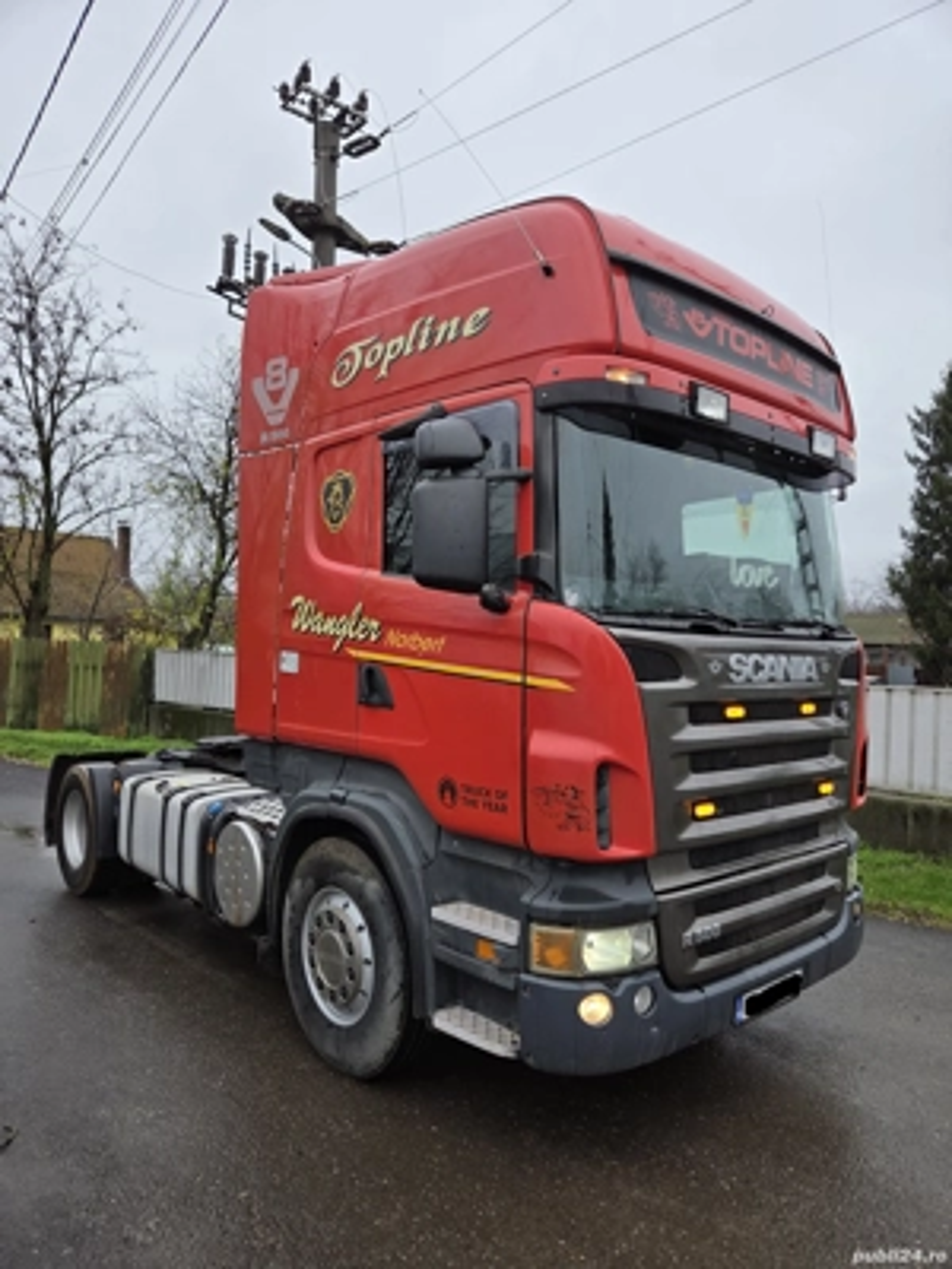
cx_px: 476
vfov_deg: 73.9
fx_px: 843
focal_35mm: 23
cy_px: 634
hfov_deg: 58.9
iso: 80
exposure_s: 1/714
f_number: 1.8
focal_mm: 5.4
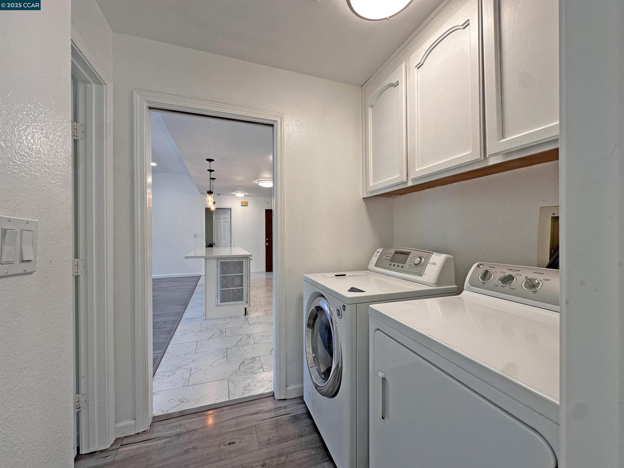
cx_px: 312
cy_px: 234
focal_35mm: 14
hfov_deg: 102.1
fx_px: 252
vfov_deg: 85.7
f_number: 2.2
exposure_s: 1/120
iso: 80
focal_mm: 2.22
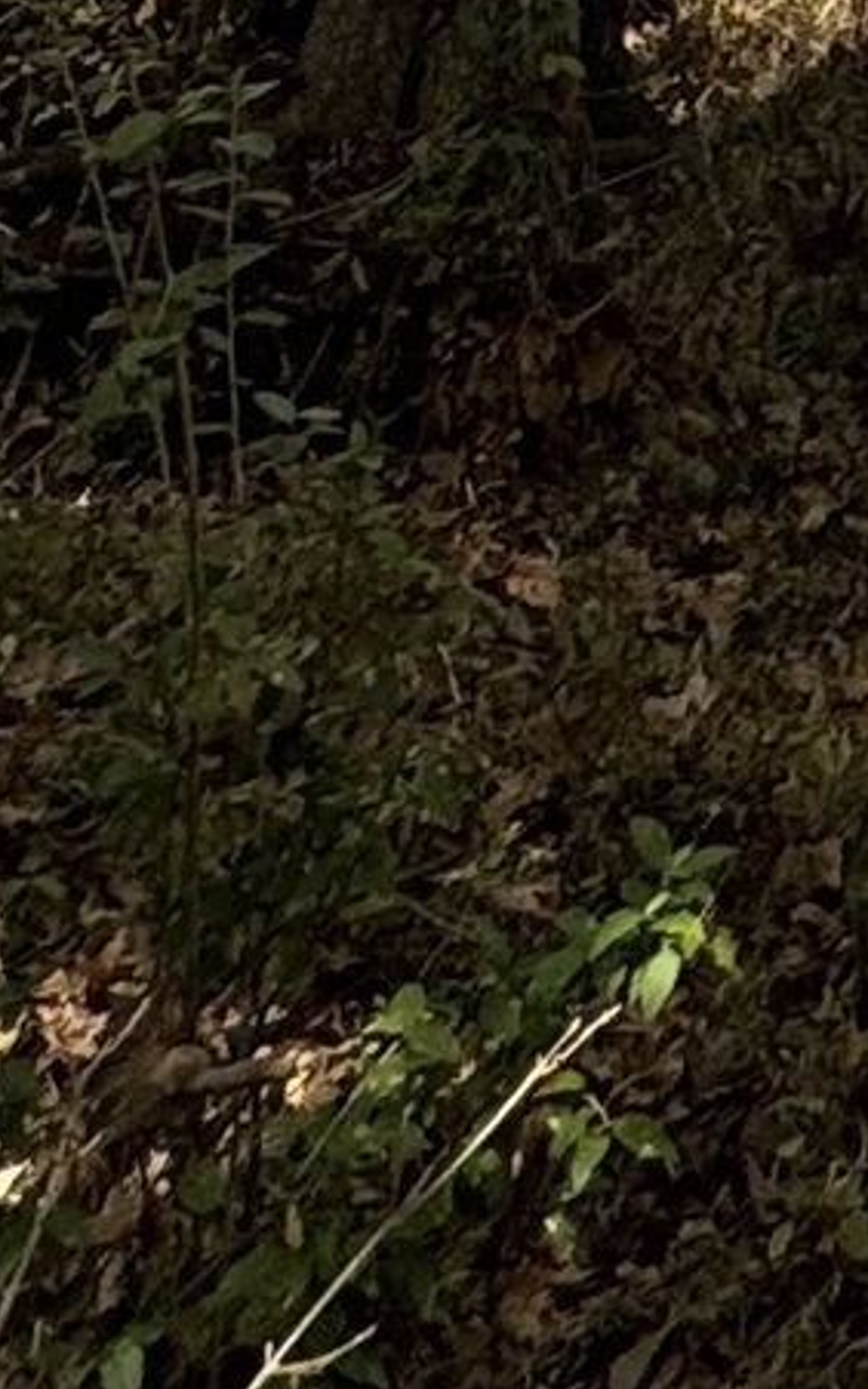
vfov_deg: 13.7
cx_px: 2496
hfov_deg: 10.1
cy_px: -2079
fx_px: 3822
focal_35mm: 101
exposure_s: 1/993
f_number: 2.2
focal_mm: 2.22
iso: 40
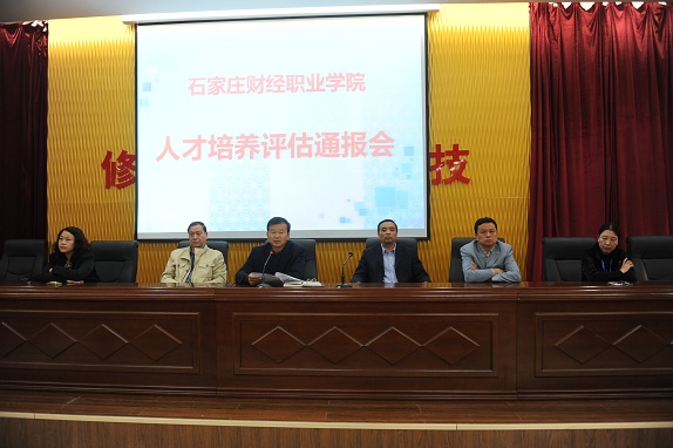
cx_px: 336
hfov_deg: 73.8
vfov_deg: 53.1
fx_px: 448
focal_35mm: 24
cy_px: 224
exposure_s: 1/40
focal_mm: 24
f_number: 2.8
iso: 800
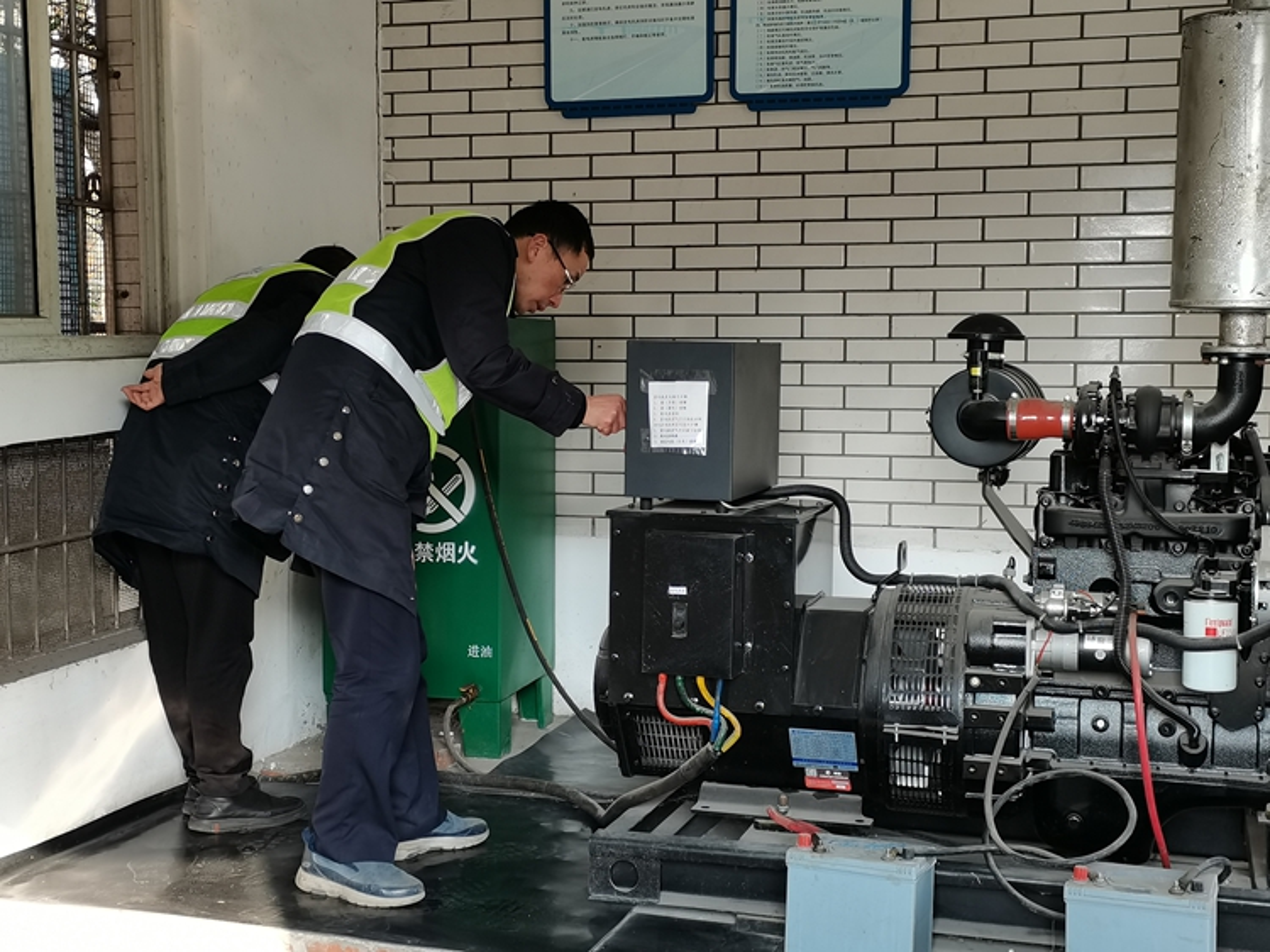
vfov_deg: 30.9
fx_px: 1724
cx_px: 635
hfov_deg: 40.4
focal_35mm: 47
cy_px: 476
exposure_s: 1/100
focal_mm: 5.58
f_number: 1.8
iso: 100
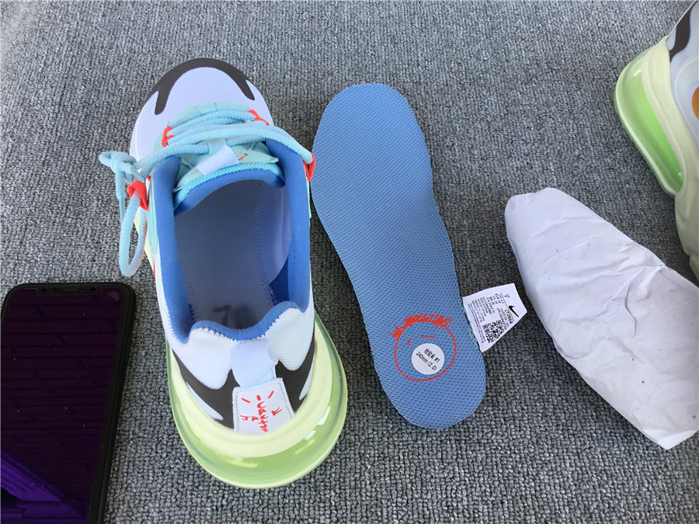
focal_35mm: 31
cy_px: 262
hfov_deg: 58.4
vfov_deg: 45.4
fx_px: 626
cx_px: 350
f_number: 2.4
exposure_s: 1/121
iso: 25
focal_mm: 3.3
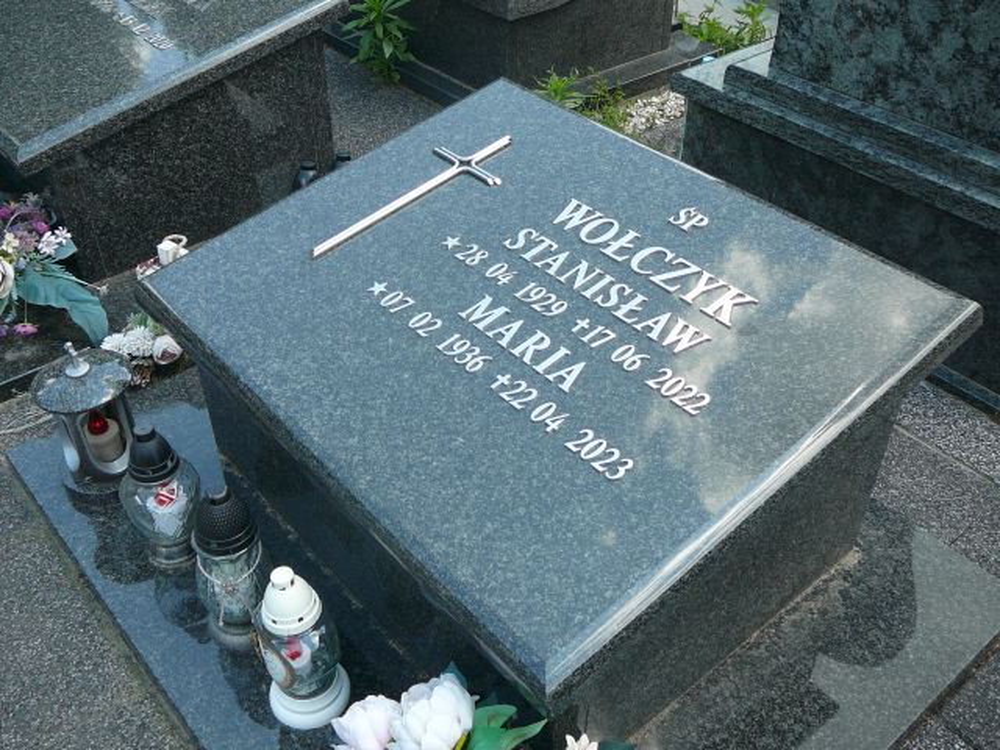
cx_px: 500
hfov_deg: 52.6
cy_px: 375
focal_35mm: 35
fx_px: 1011
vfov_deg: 40.7
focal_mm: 5.2
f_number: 2.8
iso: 80
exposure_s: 1/320
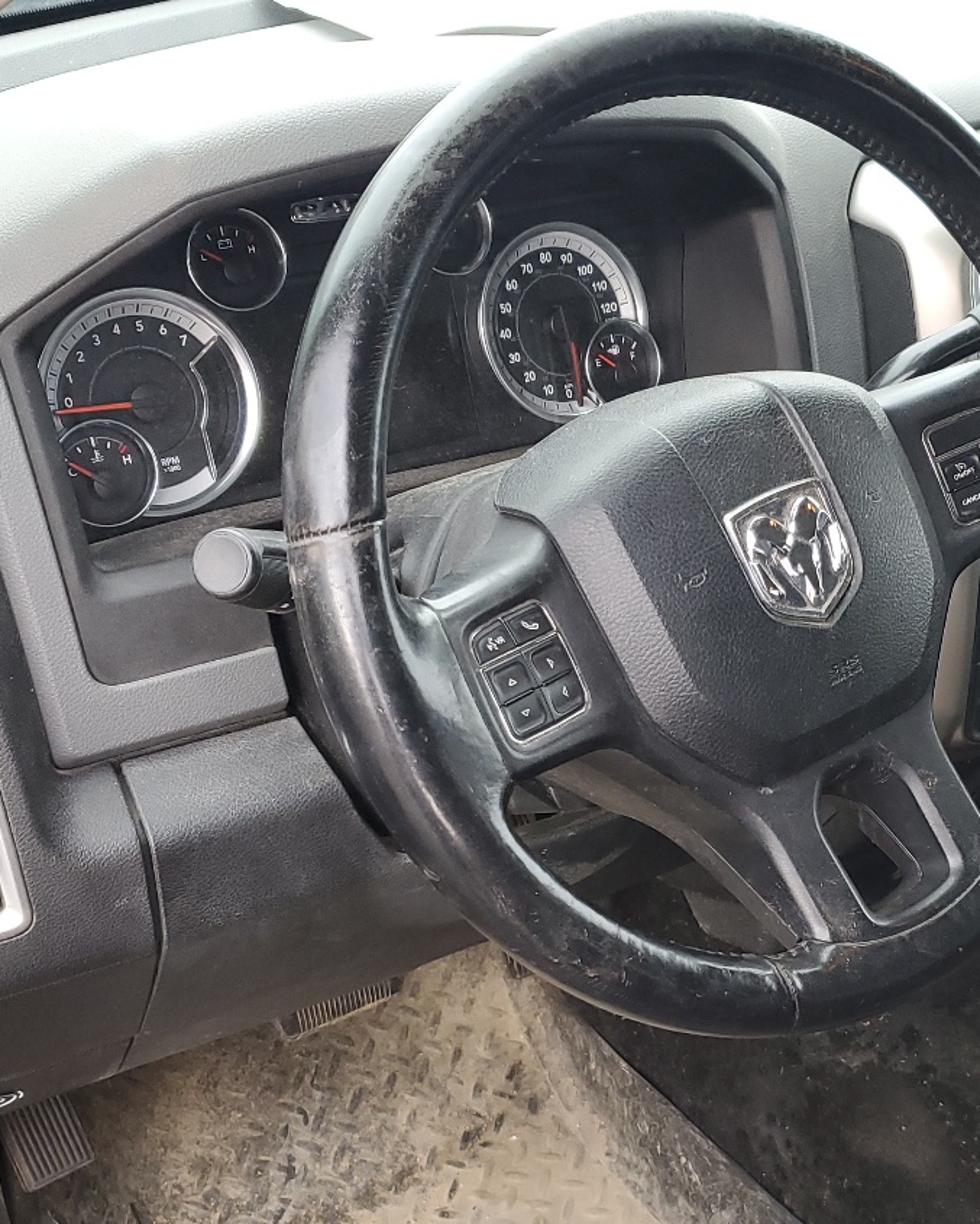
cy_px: 851
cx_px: 785
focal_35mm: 48
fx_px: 1740
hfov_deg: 30.7
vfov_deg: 38.2
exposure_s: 1/120
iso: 78
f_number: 1.5
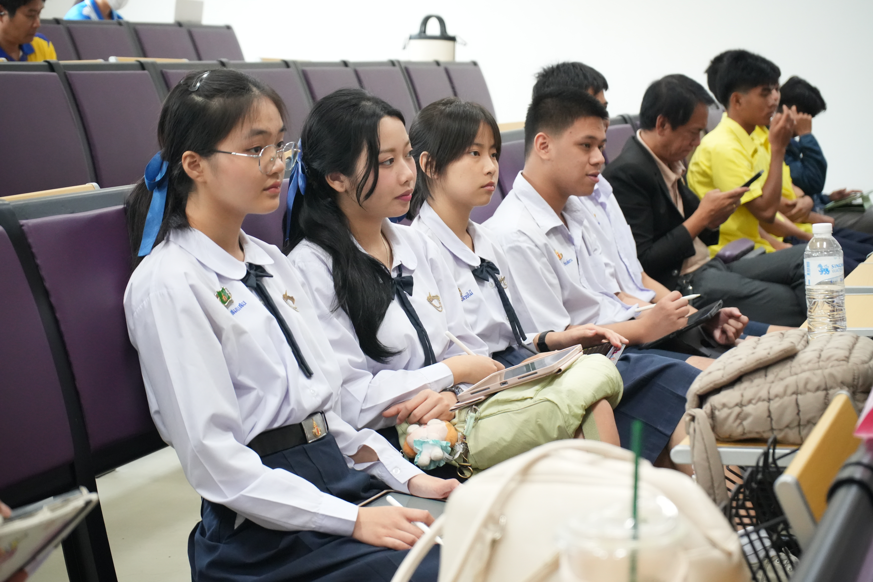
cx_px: 436
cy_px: 291
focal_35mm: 70
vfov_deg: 19.5
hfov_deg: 28.8
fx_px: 1697
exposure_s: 1/160
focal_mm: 70
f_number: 5.6
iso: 8000
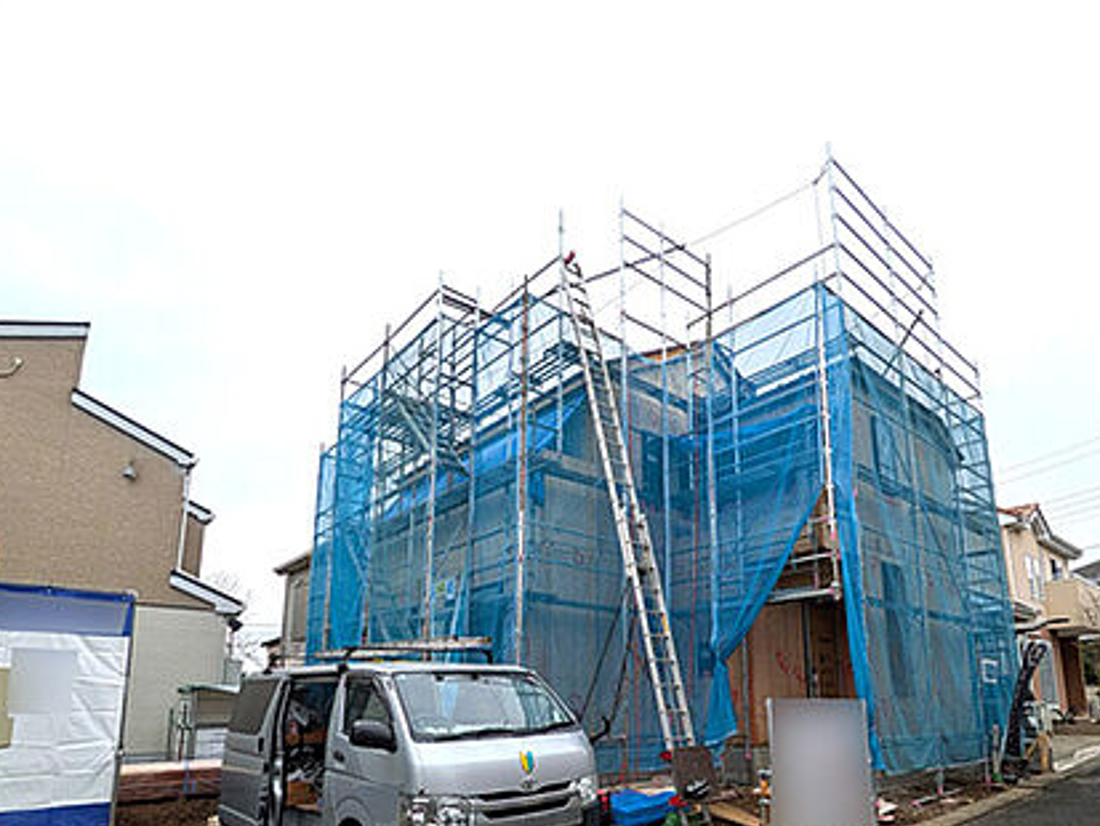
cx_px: 599
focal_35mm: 21
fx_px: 668
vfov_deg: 60.9
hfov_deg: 78.8
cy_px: 590
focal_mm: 1.83
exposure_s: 1/1058
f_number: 2.2
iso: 53
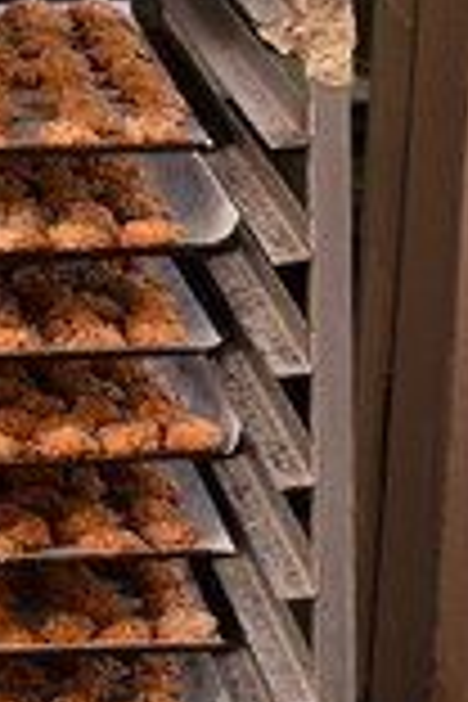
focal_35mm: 208
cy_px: 86
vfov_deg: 9.9
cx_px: -72
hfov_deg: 6.6
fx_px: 4056
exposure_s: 1/50
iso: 800
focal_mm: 47
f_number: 9
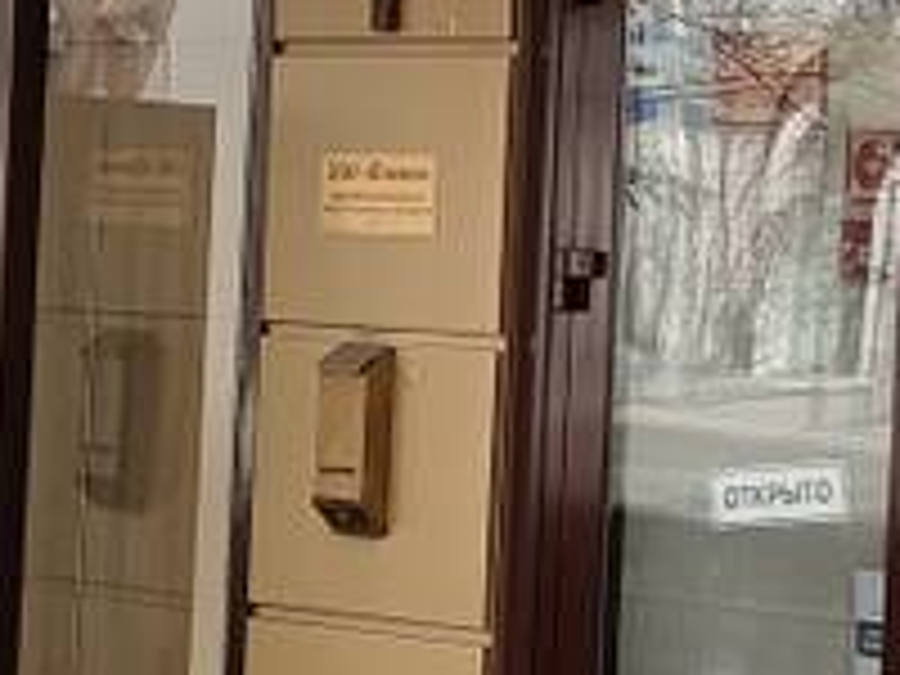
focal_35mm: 173
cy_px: 288
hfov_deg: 11.3
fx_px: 4498
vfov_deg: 8.6
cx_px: 972
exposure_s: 1/170
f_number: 1.9
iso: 100
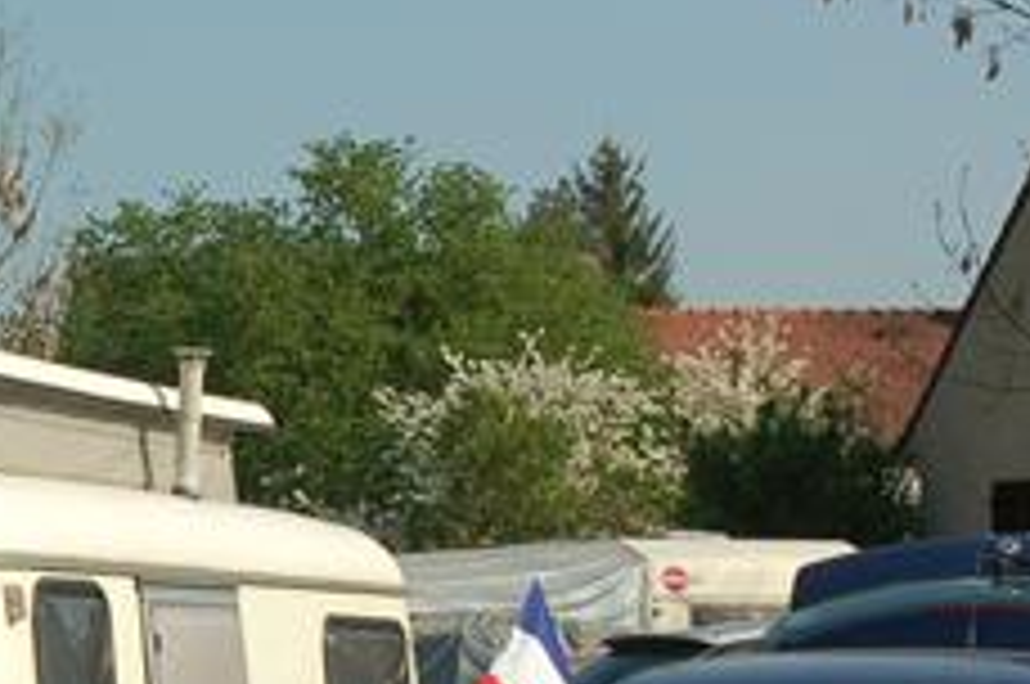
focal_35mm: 128
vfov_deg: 10.5
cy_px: 819
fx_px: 3645
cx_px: -65
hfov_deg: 15.7
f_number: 9
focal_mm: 27
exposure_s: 1/320
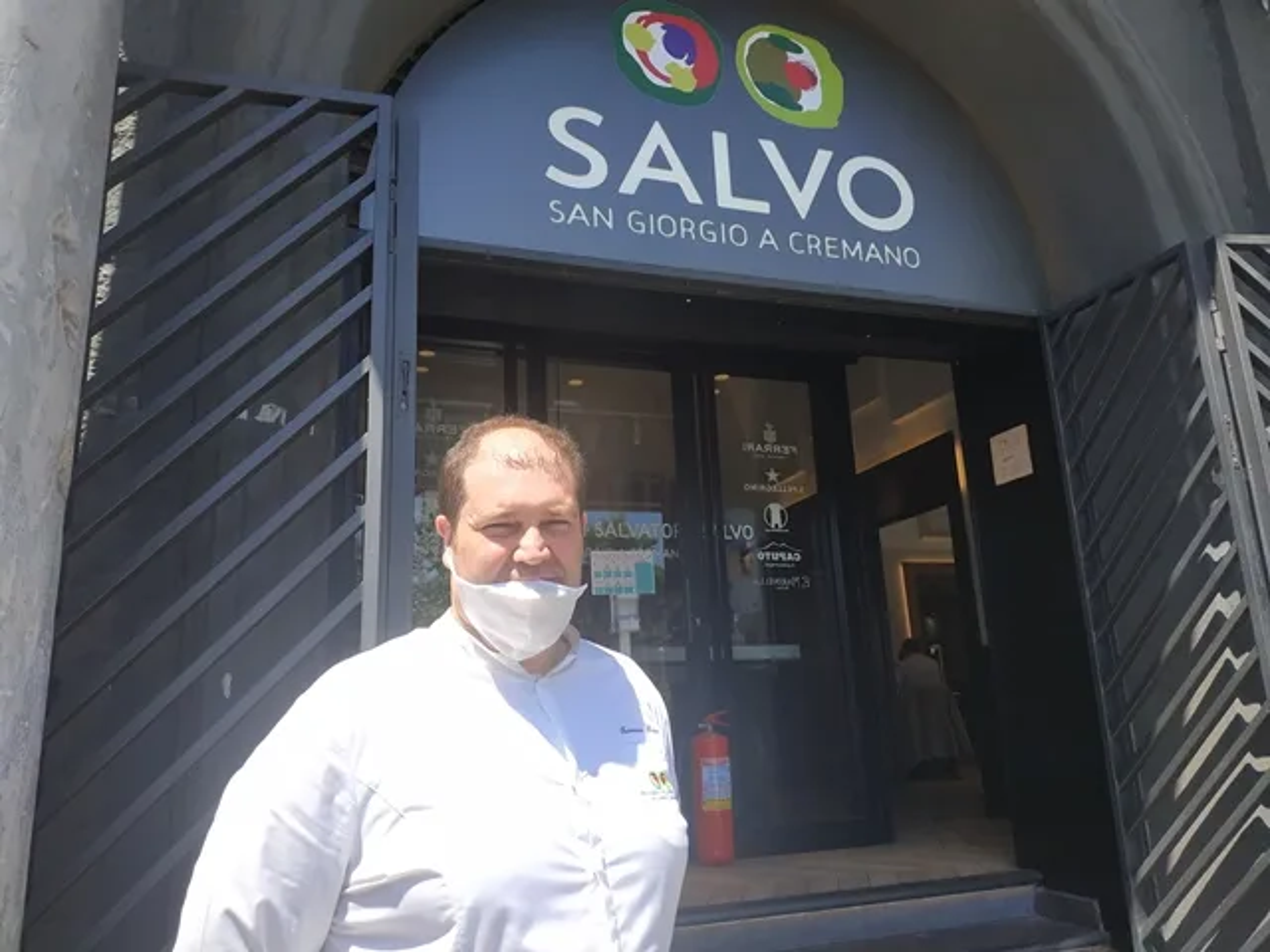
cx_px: 635
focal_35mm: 24
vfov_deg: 56.8
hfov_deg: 71.6
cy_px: 476
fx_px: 881
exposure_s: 1/2010
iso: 250
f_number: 1.9
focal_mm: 3.94
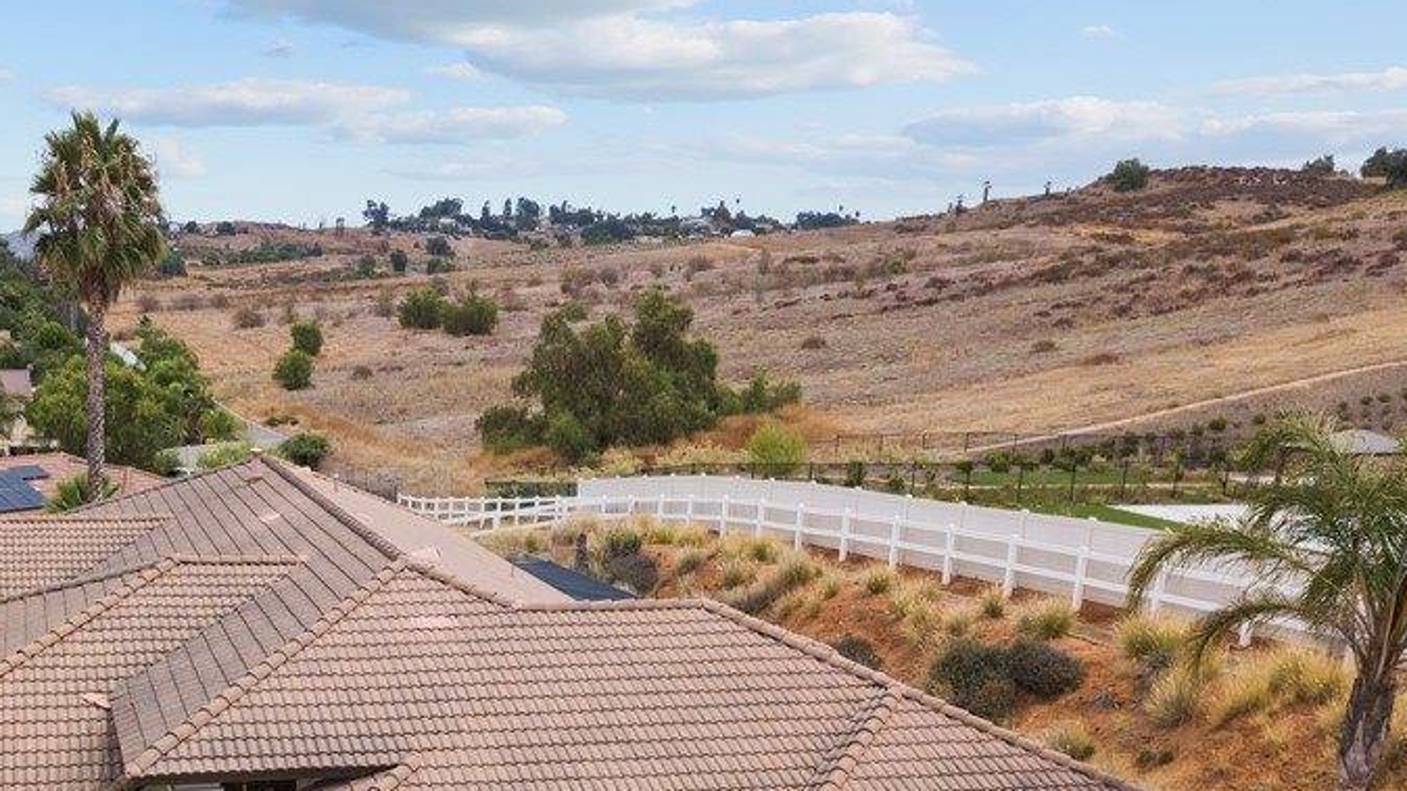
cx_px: 392
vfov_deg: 26.5
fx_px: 1604
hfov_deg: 46.1
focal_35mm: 43
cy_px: 759
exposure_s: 1/1000
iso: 100
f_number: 2.2
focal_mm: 4.73
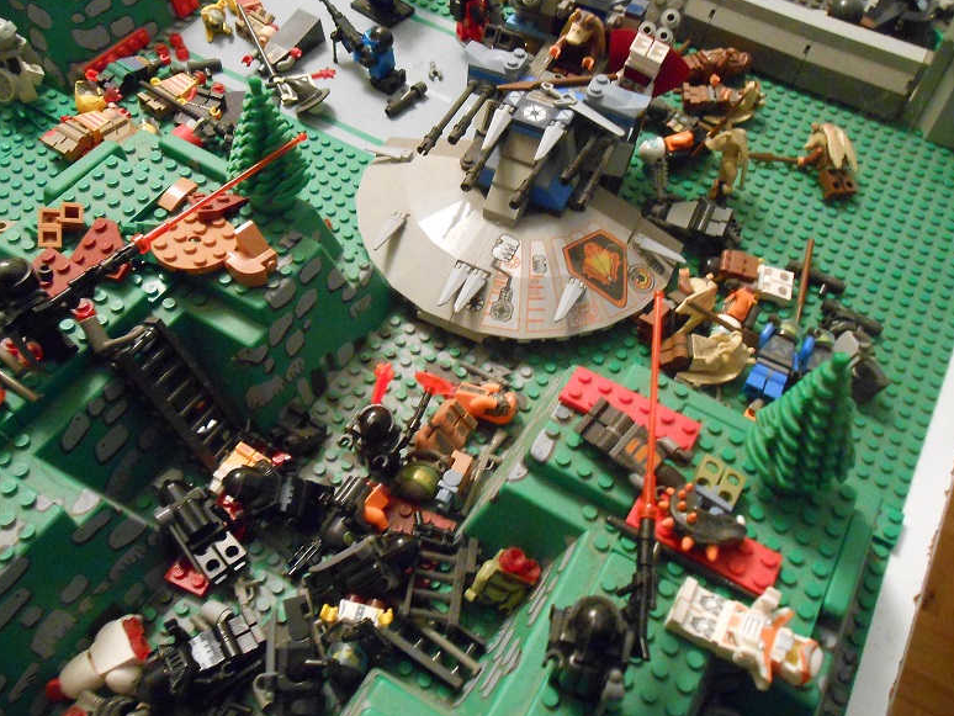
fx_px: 855
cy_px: 362
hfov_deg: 58.3
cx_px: 470
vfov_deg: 45.5
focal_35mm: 31
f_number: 3.8
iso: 800
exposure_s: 1/2
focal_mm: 5.3
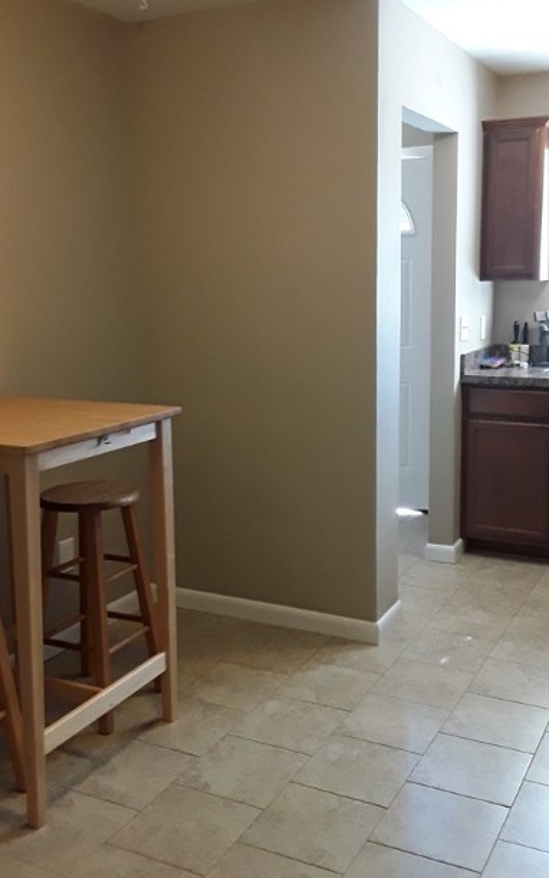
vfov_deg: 53.9
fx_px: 862
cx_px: 279
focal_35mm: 36
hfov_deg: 35.3
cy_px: 401
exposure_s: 1/30
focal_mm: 2.91
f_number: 1.9
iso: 125
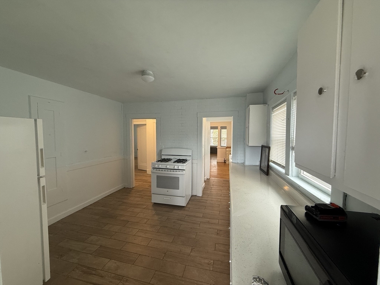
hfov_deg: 102.1
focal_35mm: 14
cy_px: 142
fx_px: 154
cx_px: 190
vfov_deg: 85.7
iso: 160
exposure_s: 1/60
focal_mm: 2.22
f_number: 2.2
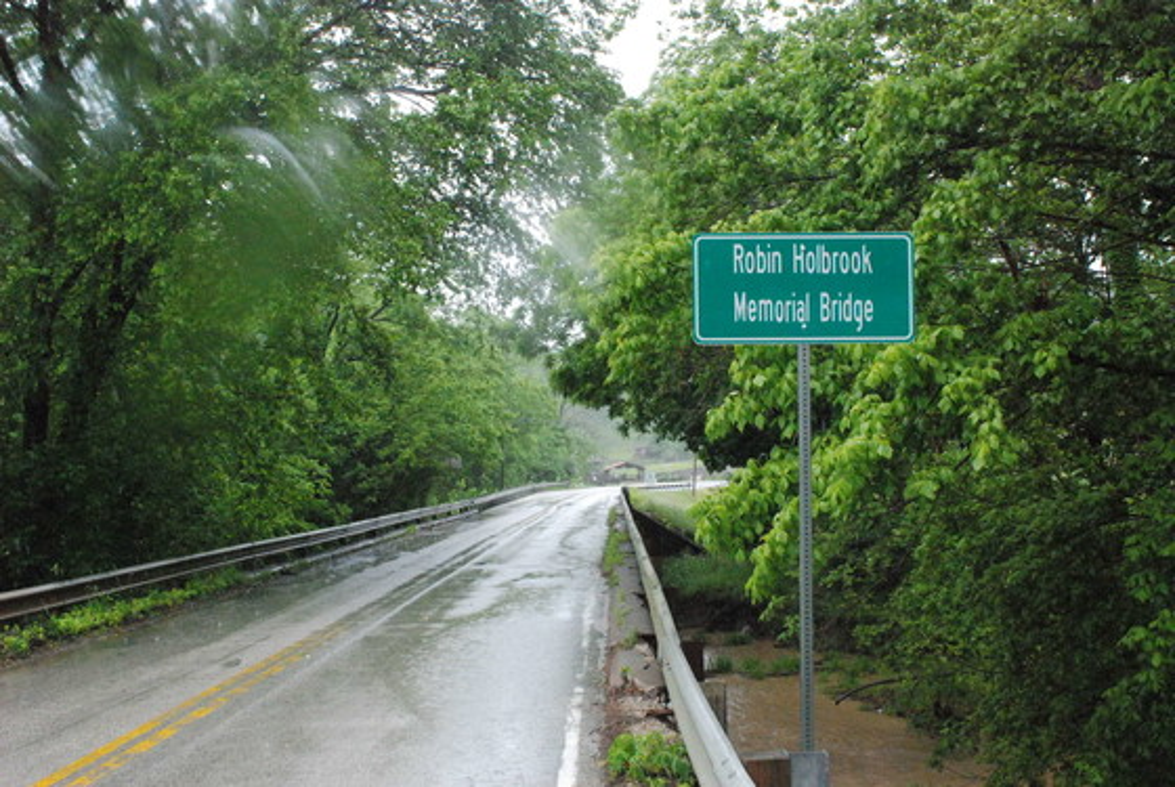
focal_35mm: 38
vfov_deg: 35.6
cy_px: 394
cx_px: 588
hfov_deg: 51.2
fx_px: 1226
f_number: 13
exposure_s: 1/640
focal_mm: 25
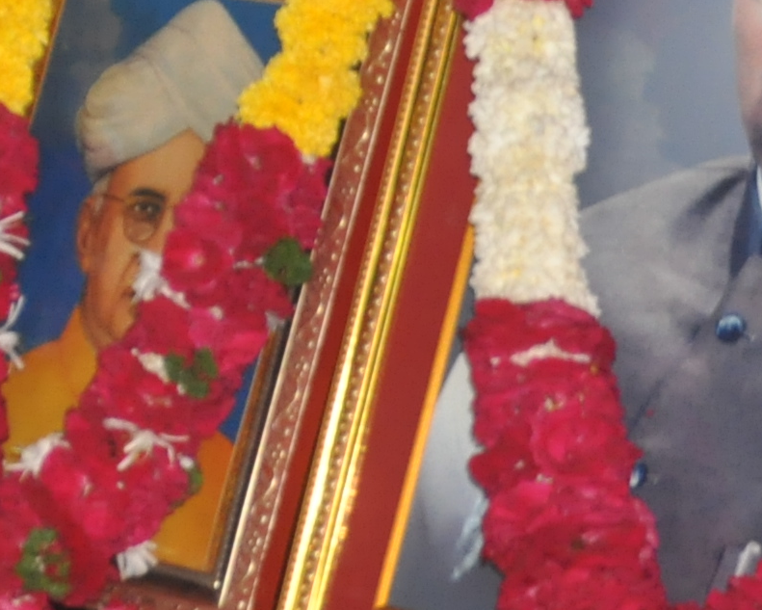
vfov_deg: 8.4
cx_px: -225
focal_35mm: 183
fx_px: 4128
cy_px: -103
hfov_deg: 10.3
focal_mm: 24
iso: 800
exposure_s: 1/60
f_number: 3.8
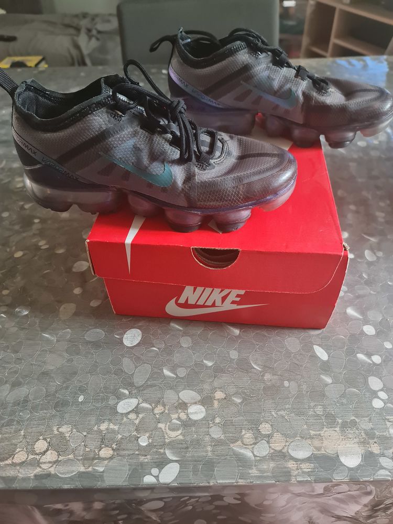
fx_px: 378
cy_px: 262
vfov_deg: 69.4
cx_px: 196
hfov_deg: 54.9
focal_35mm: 25
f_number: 1.8
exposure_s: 1/25
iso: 640
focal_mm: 7
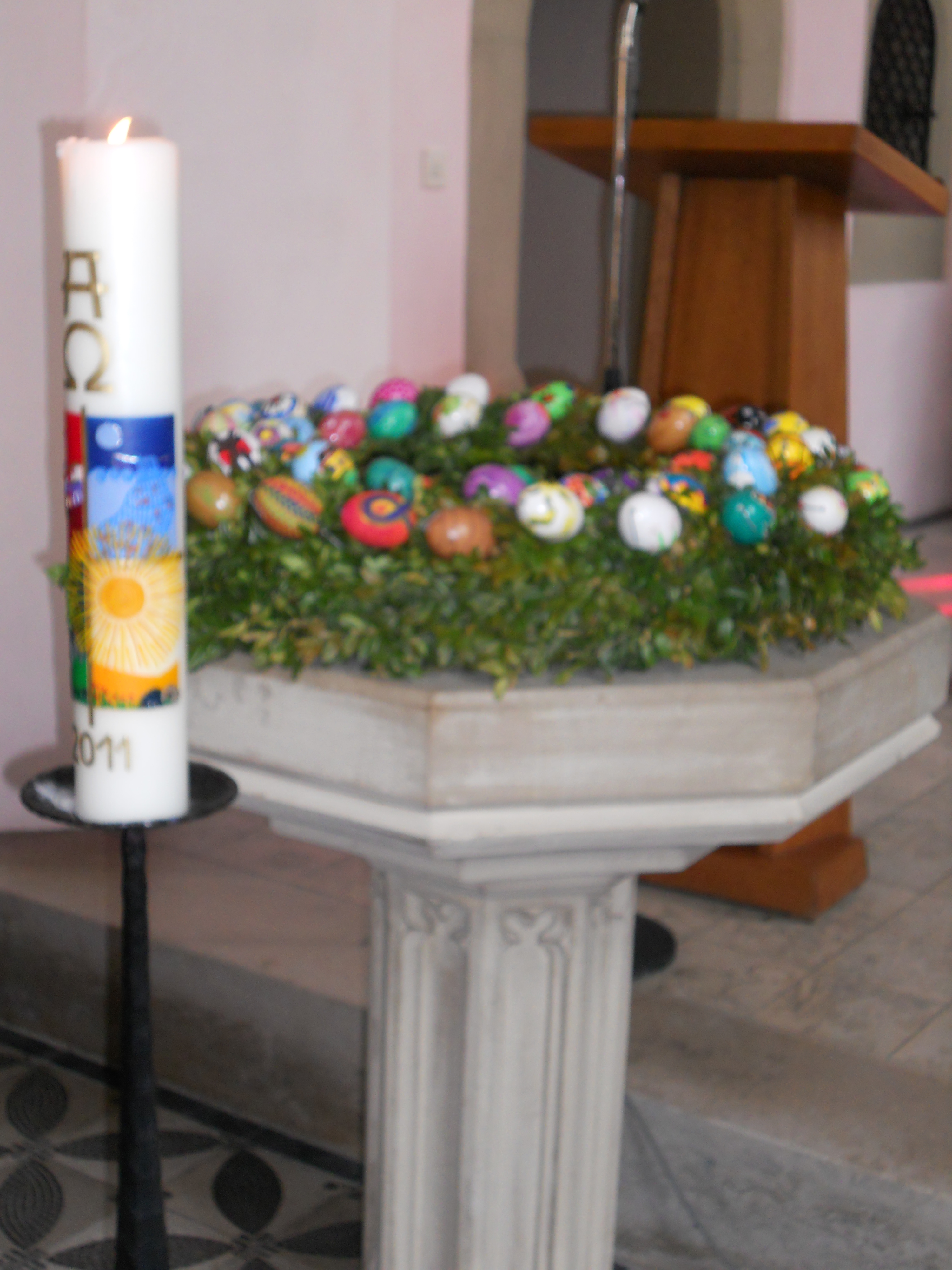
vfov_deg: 35.5
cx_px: 476
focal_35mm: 54
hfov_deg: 27.0
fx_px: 1980
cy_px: 635
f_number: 4.8
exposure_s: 1/30
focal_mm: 9.8
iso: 250
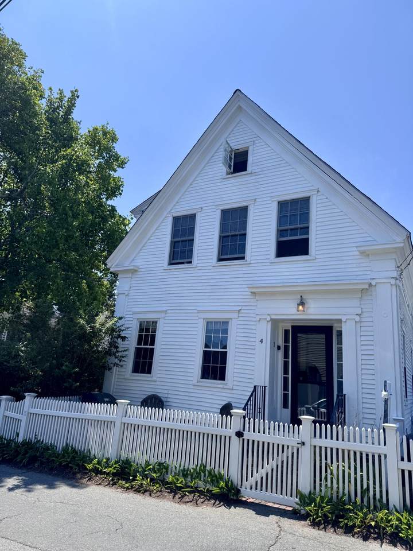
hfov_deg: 56.8
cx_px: 206
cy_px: 276
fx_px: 382
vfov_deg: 71.6
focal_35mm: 24
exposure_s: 1/5814
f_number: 1.78
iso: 80
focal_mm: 6.76
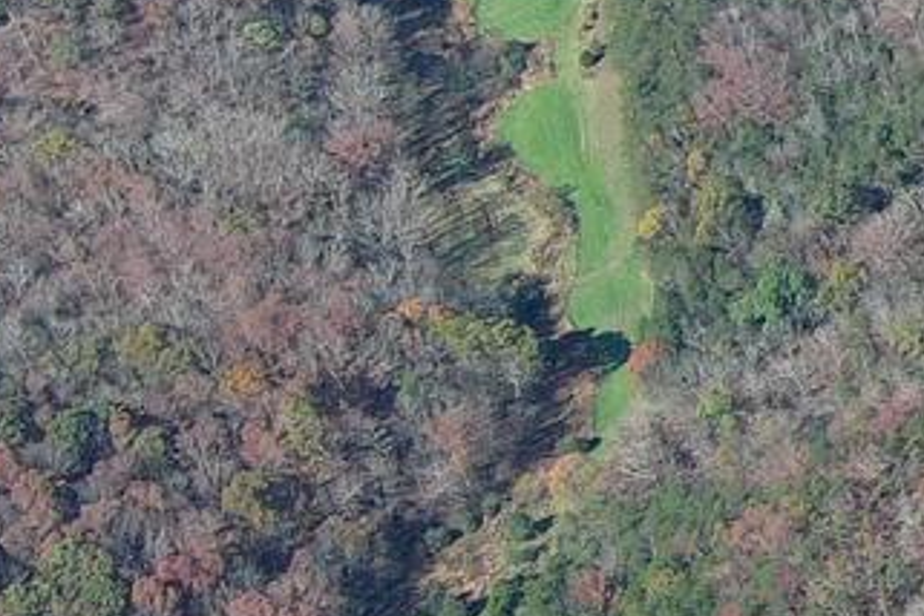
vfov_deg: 7.4
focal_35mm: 185
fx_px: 4748
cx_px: 2585
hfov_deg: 9.3
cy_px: 125
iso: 100
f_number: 2.8
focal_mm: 10.57
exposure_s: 1/659
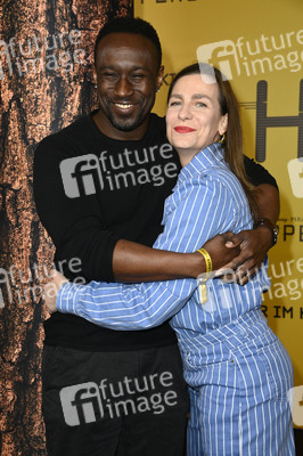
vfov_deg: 32.4
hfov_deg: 21.9
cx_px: 152
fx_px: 784
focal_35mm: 62
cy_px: 228
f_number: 5.6
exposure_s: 1/250
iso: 1000
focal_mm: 62
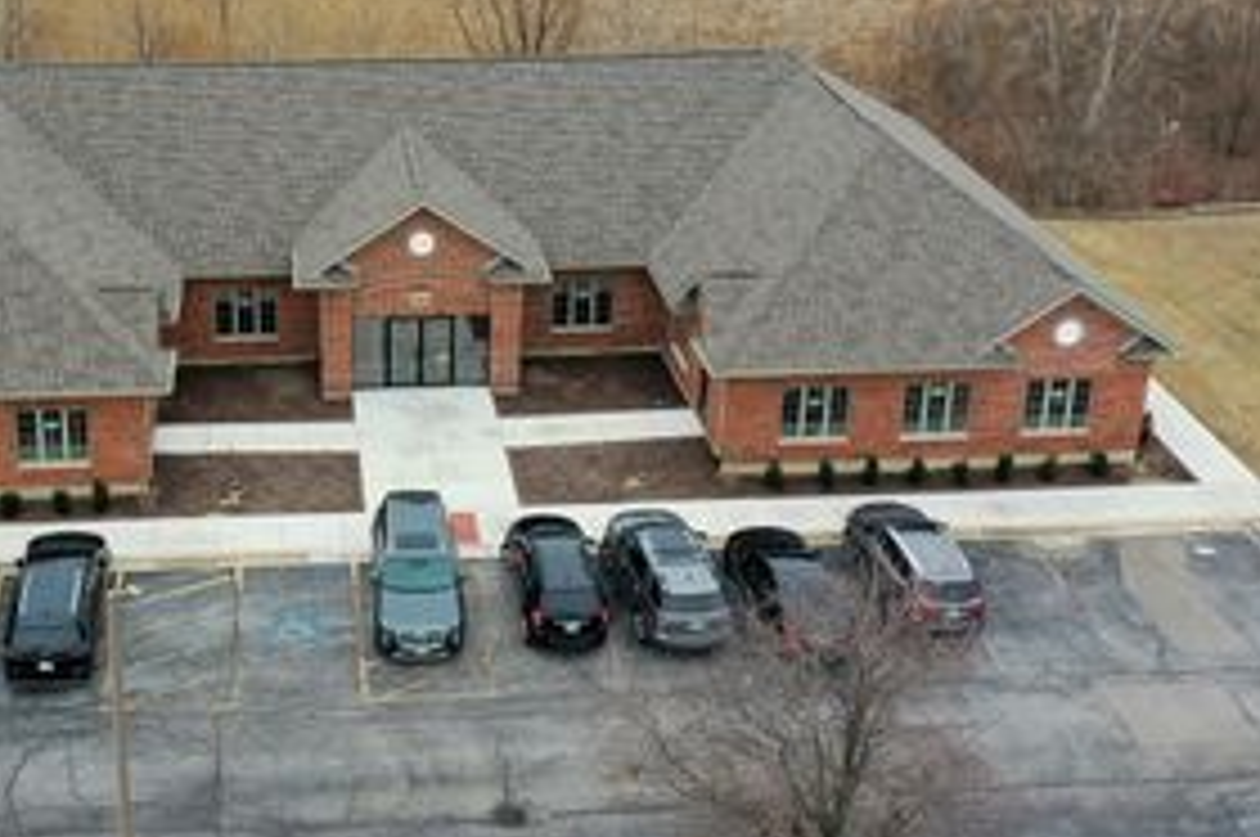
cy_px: 218
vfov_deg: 26.6
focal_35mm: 50
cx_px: 396
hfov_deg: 39.1
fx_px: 1748
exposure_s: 1/80
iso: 100
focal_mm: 10.26
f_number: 4
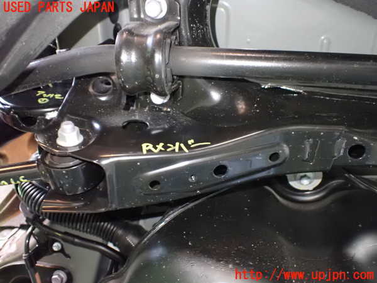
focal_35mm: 30
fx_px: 327
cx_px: 188
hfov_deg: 60.0
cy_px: 142
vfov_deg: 46.8
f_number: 2.3
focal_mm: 5.4
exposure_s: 1/15
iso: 1600
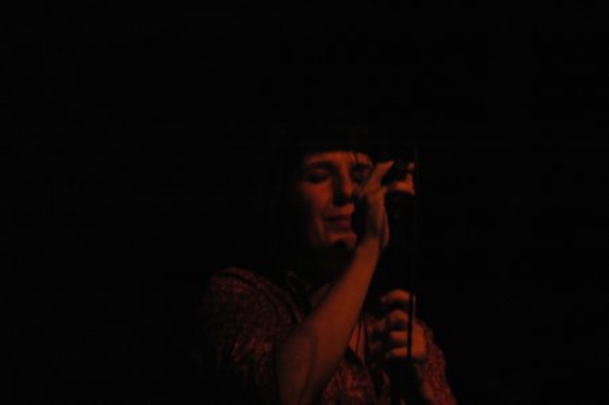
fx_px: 5576
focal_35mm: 330
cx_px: 304
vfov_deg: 4.2
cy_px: 202
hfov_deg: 6.3
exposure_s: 1/20
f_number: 5
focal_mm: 220
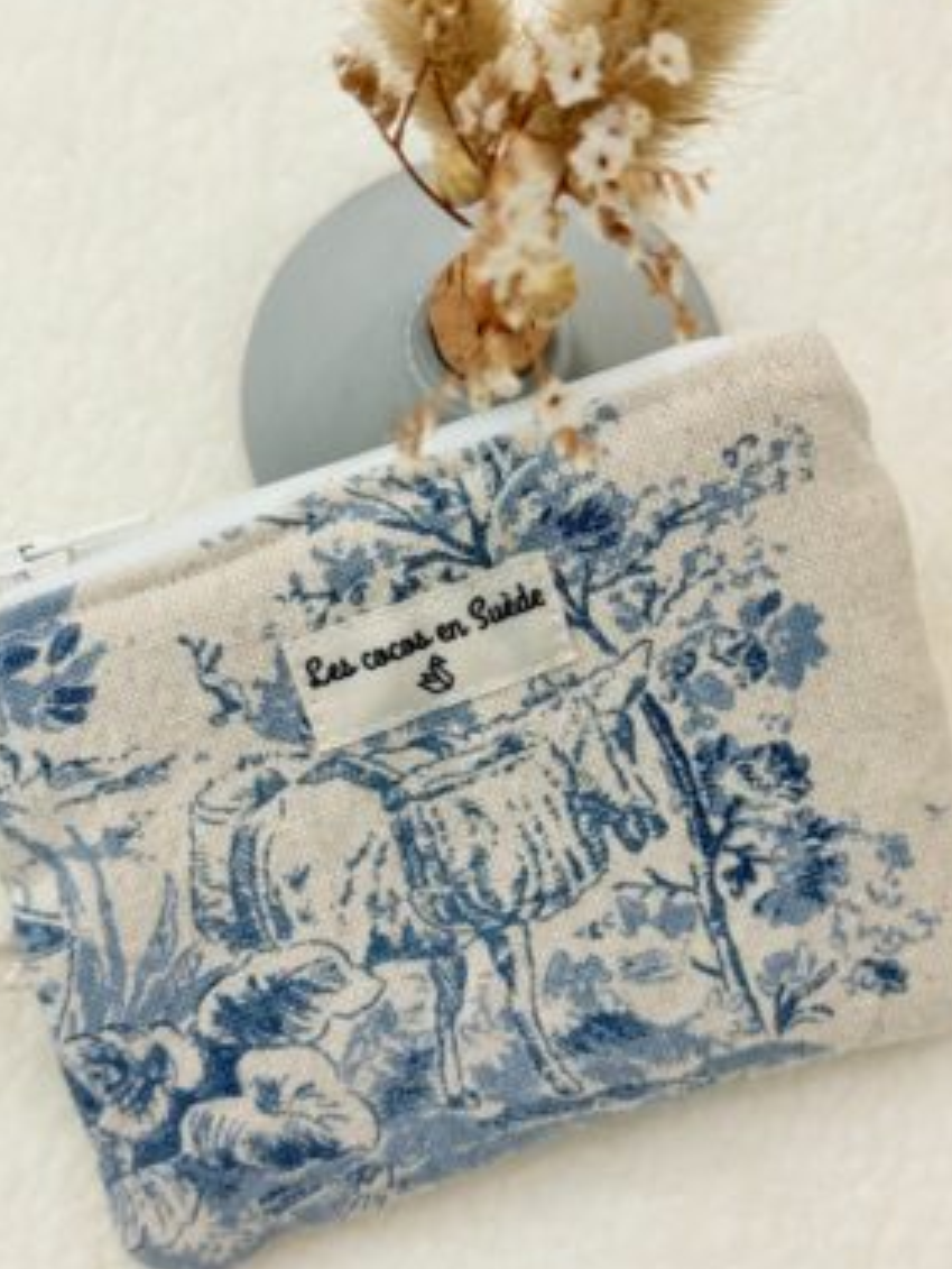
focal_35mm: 55
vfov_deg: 34.9
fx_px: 2016
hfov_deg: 26.6
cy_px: 683
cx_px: 474
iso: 125
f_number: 1.78
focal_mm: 6.76
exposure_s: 1/60
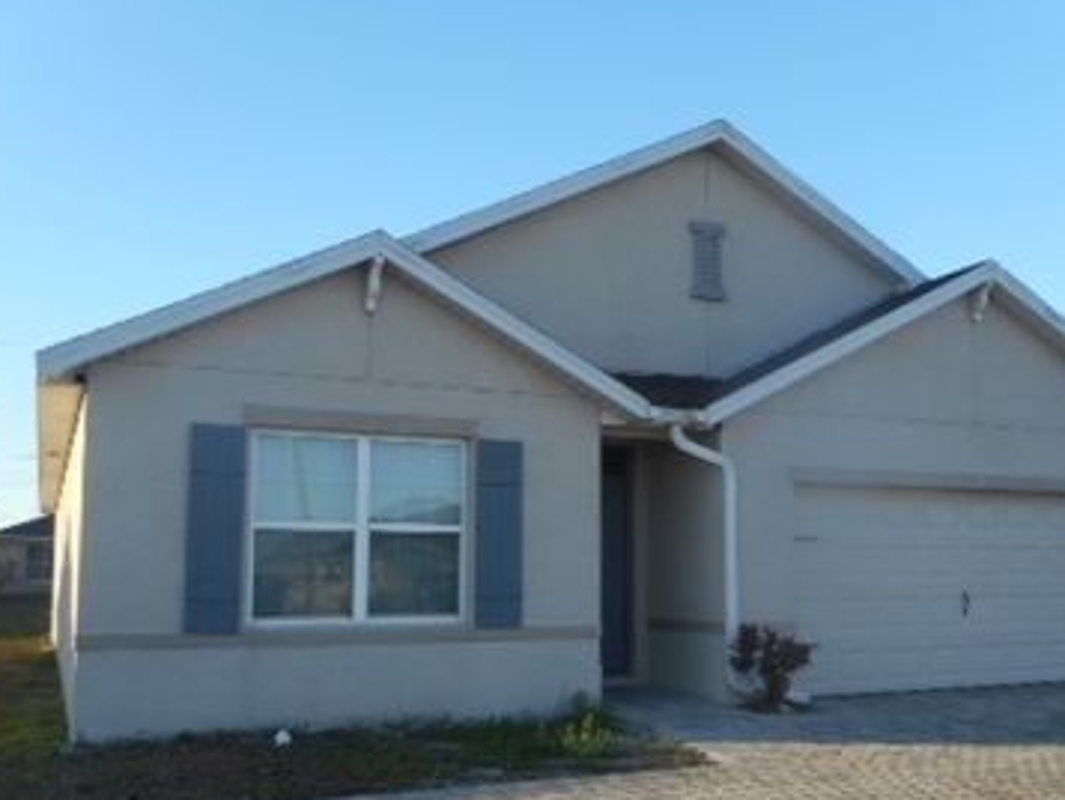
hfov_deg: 52.6
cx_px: 561
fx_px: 1077
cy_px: 476
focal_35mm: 35
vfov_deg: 40.6
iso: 80
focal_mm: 4.5
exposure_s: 1/250
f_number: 3.7
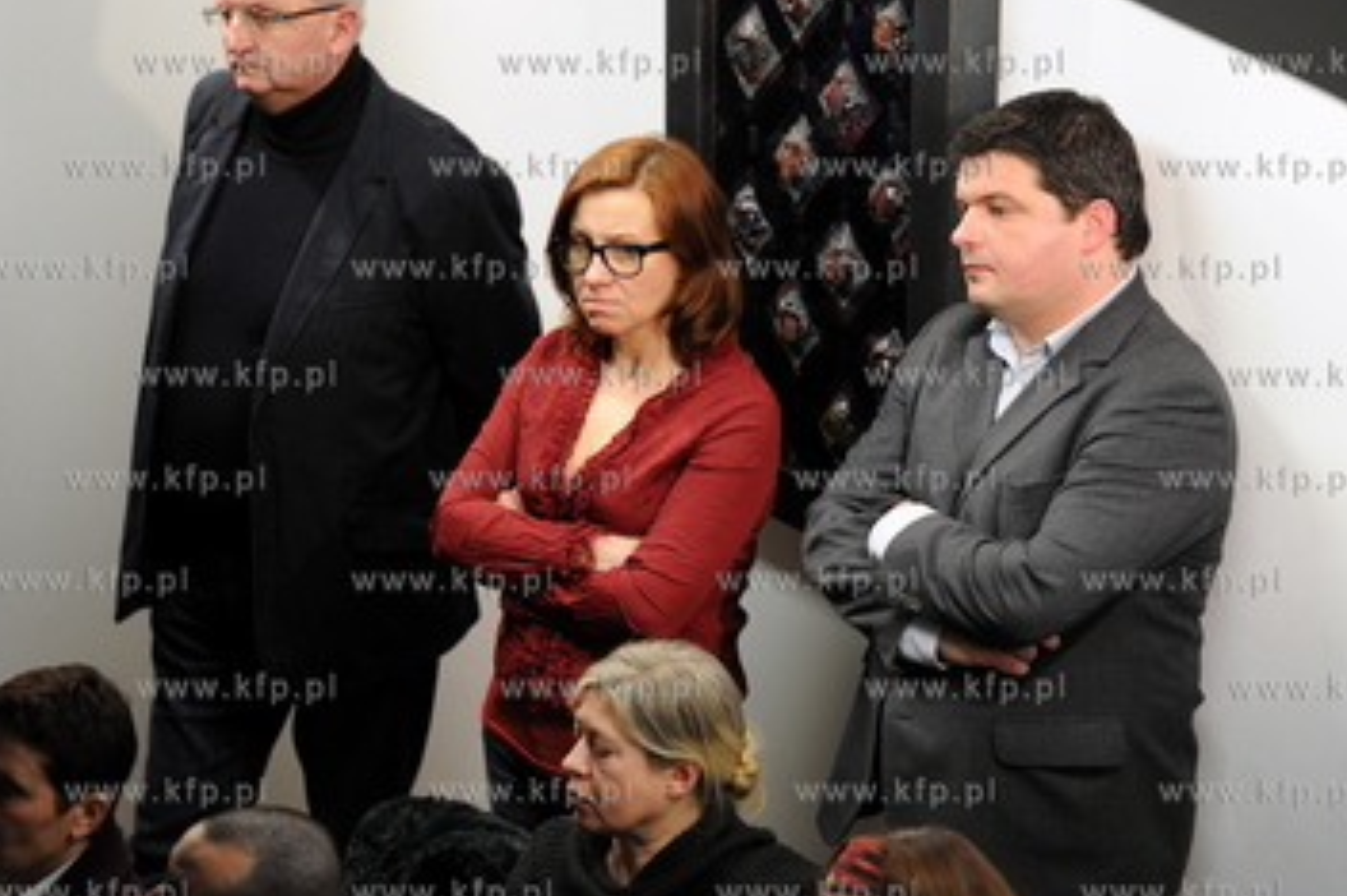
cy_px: 425
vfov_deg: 6.0
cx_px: 735
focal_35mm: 227
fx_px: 8486
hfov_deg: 9.1
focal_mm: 200
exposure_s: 1/500
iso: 3200
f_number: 2.8
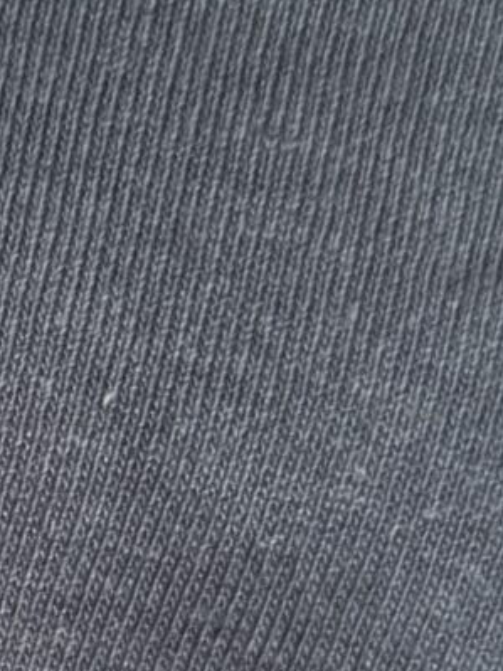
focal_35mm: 154
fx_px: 2985
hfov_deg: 9.2
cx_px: -365
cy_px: 1140
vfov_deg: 12.0
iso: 800
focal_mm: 6.76
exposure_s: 1/56
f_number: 1.78
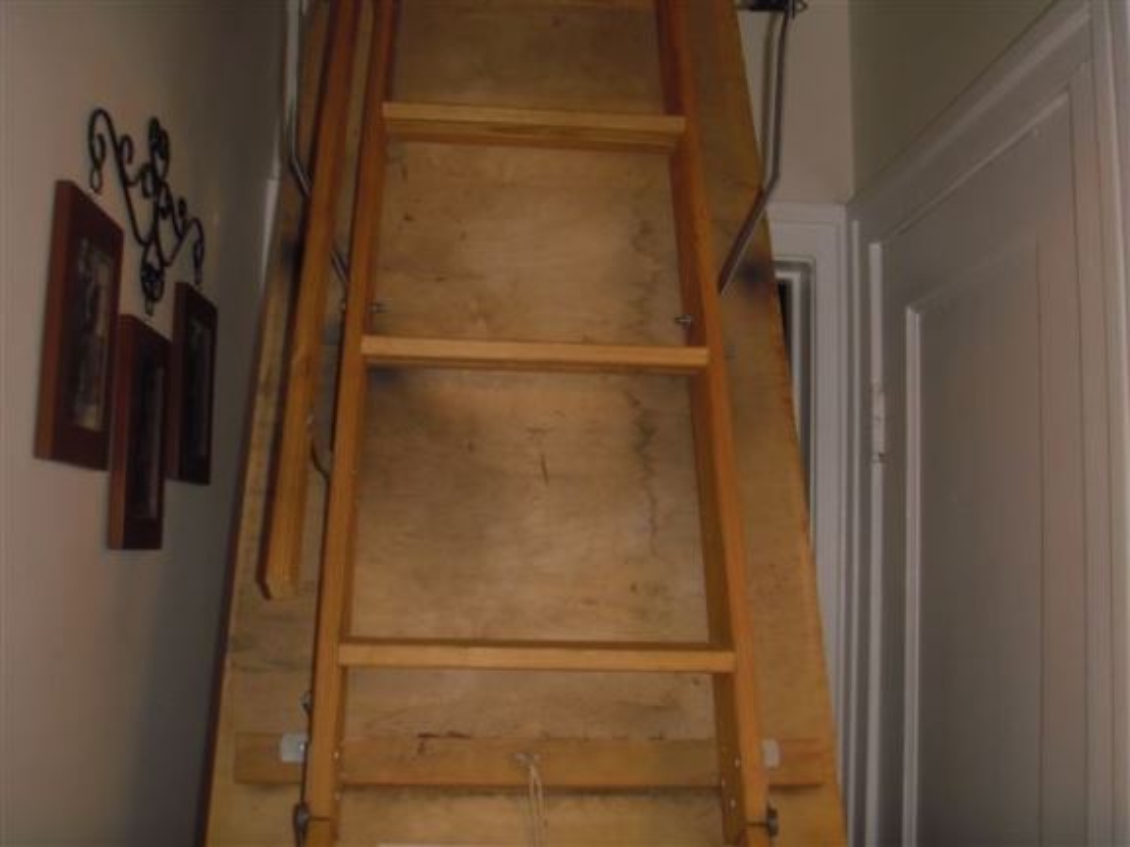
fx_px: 1240
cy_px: 424
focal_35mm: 38
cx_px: 565
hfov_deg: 49.0
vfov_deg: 37.7
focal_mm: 6.7
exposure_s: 1/30
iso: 125
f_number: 3.5
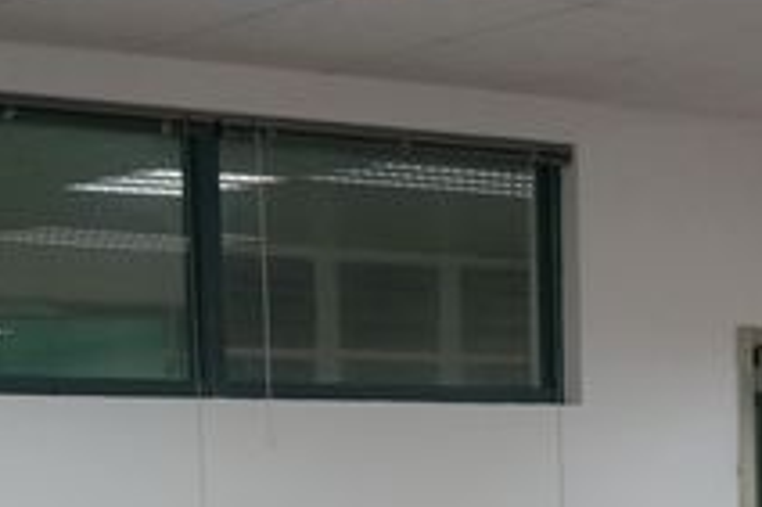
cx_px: 622
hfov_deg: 15.0
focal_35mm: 136
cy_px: 845
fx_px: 2876
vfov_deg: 9.7
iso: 500
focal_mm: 24
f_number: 4.5
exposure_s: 1/60
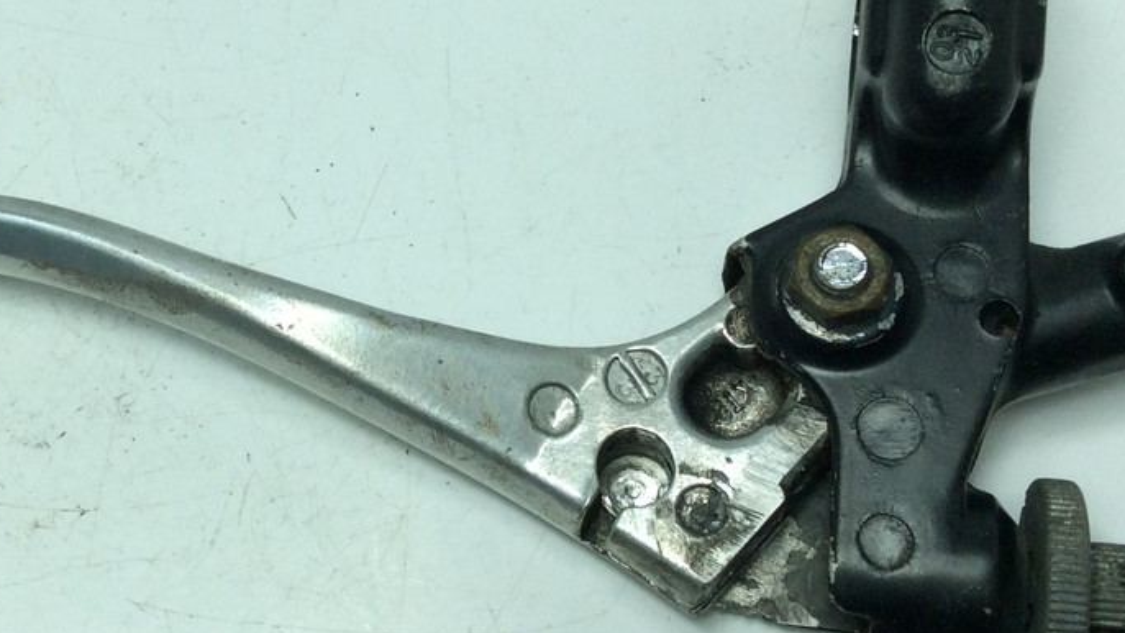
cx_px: 317
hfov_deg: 31.9
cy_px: 203
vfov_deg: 18.5
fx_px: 1939
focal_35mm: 65
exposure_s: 1/602
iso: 32
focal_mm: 3.3
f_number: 2.4
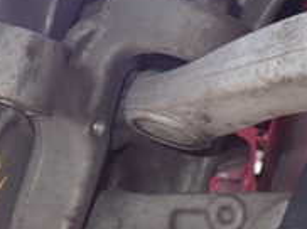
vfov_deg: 14.4
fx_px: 877
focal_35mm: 99
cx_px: 143
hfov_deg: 19.9
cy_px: -51
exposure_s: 1/30
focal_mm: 5.4
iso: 100
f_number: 6.3
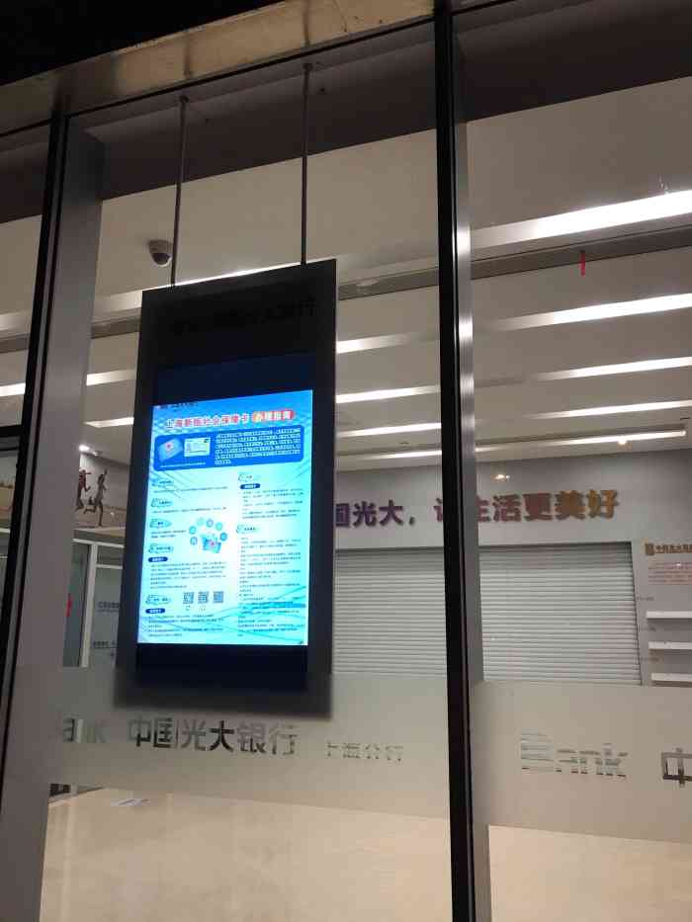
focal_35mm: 28
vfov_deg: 63.4
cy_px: 461
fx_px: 746
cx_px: 346
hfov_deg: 49.8
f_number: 1.8
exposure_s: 1/33
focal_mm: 3.99
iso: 32
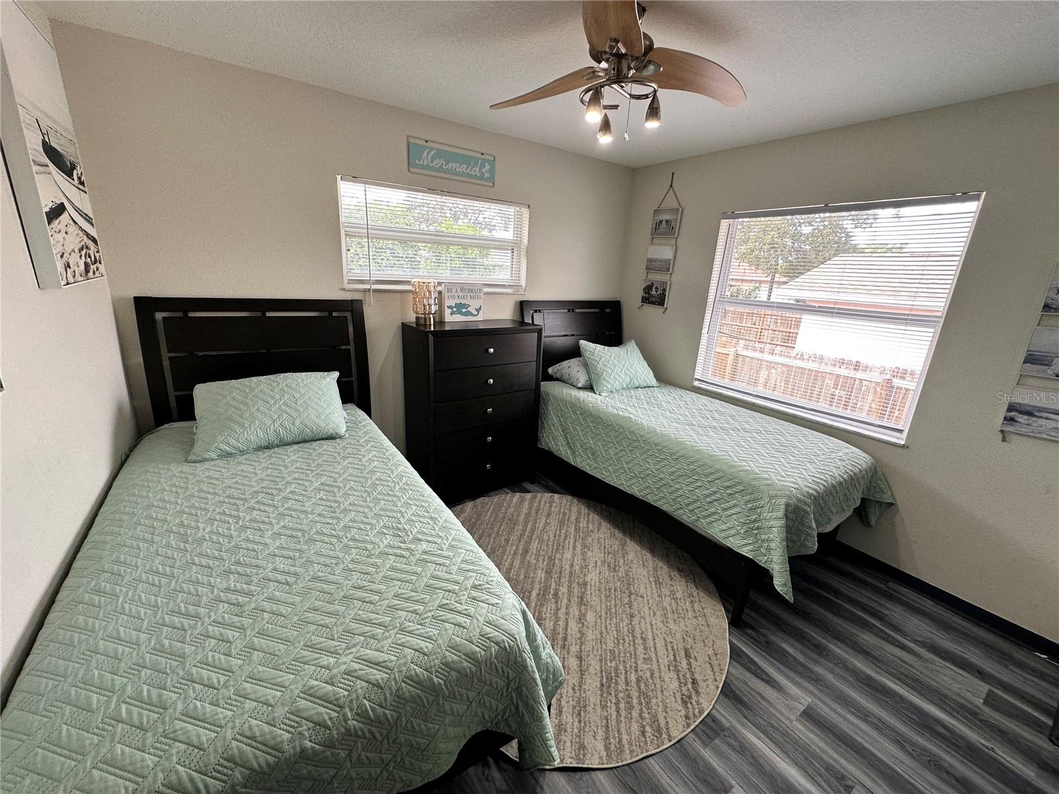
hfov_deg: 102.1
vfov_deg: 85.7
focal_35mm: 14
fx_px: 428
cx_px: 530
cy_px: 397
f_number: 2.2
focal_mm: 2.22
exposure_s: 1/120
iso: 125
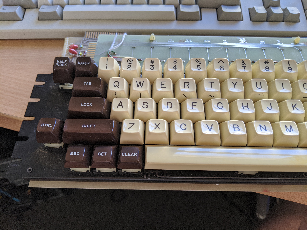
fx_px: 239
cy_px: 115
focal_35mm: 27
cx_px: 154
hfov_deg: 65.3
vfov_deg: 51.4
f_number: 1.8
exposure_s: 1/69.2
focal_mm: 4.44
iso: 57
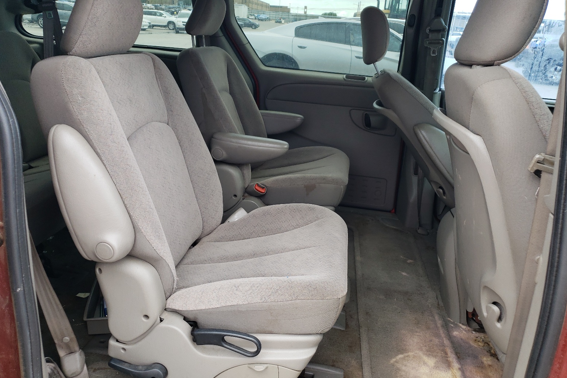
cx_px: 274
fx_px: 441
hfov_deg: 65.5
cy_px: 200
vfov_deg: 46.4
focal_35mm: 28
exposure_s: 1/286
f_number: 1.5
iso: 50
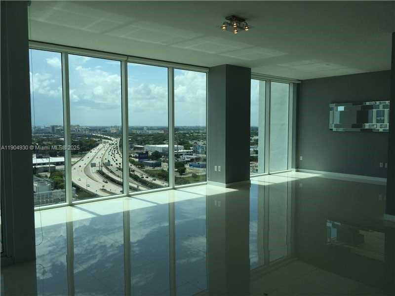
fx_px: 331
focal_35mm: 29
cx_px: 198
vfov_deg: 48.2
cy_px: 148
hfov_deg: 61.7
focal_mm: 4.15
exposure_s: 1/3165
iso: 32
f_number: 2.2
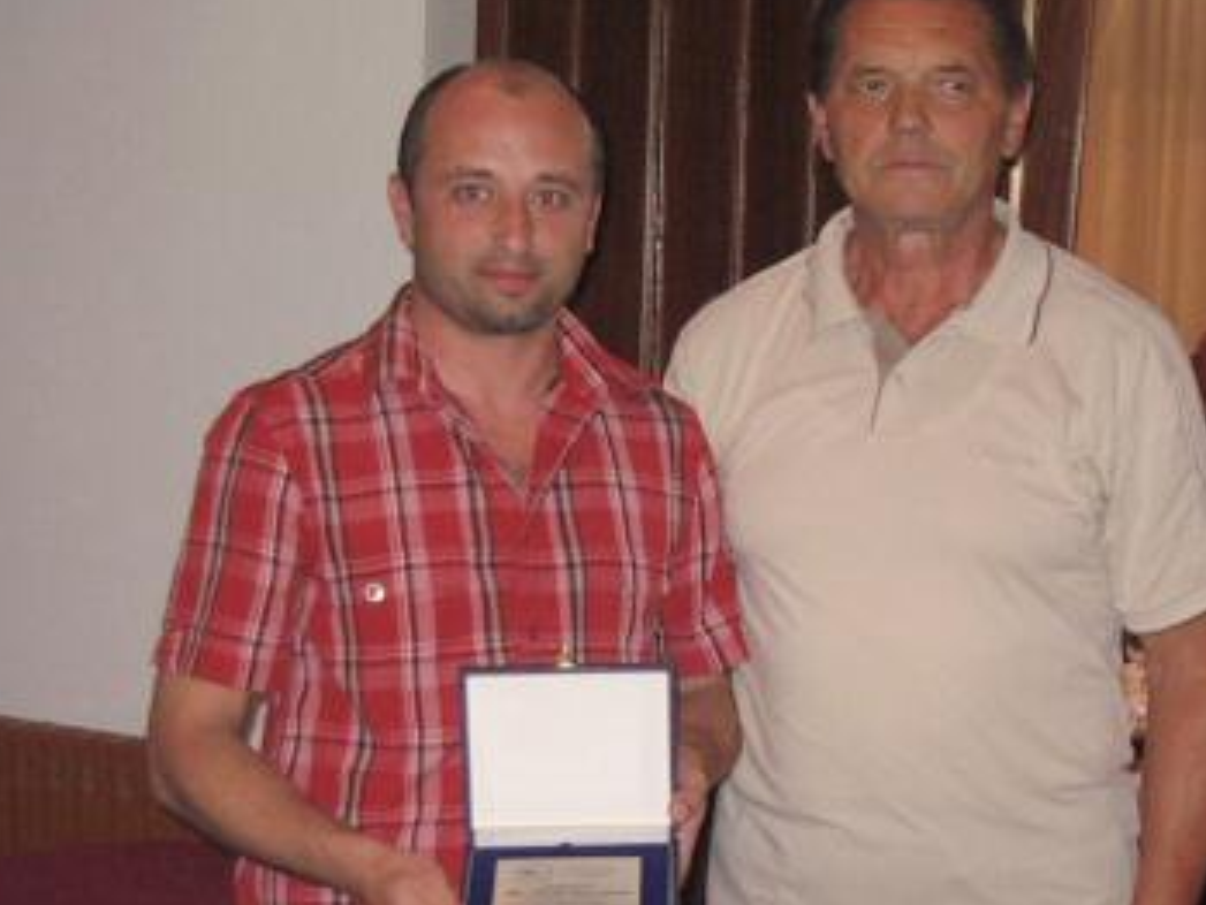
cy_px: 501
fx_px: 1708
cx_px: 722
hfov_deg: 38.7
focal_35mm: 49
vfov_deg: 29.7
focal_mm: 5.8
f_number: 2.6
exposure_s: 1/60
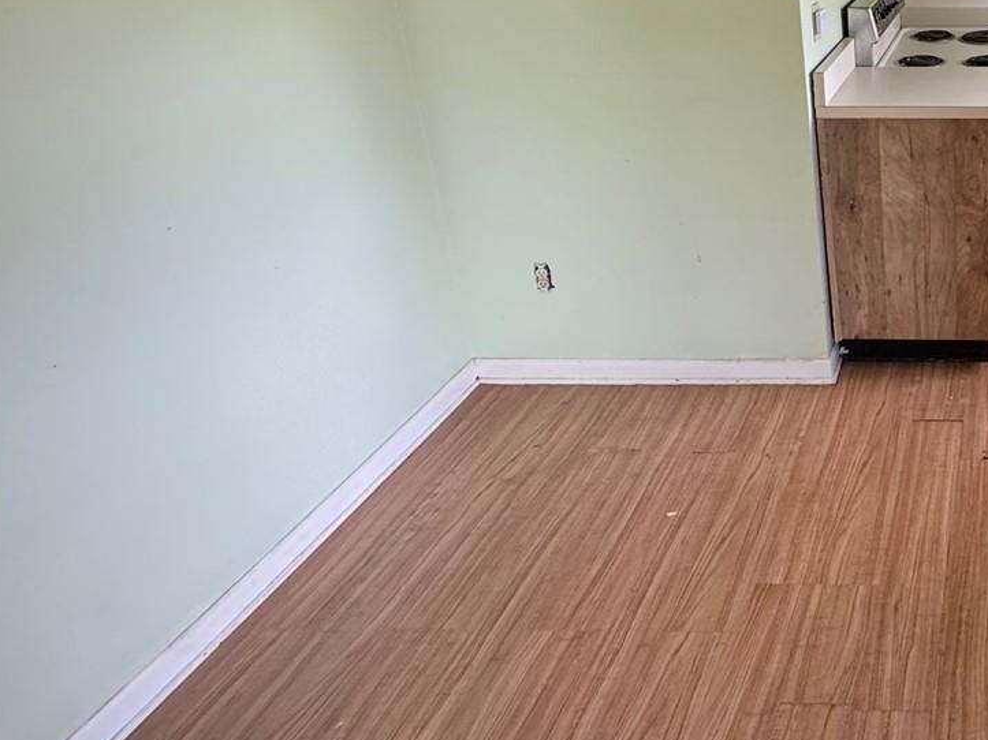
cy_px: 105
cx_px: 996
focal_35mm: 31
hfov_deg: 47.9
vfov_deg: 42.5
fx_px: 885
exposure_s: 1/99
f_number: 2.2
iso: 320
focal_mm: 2.22
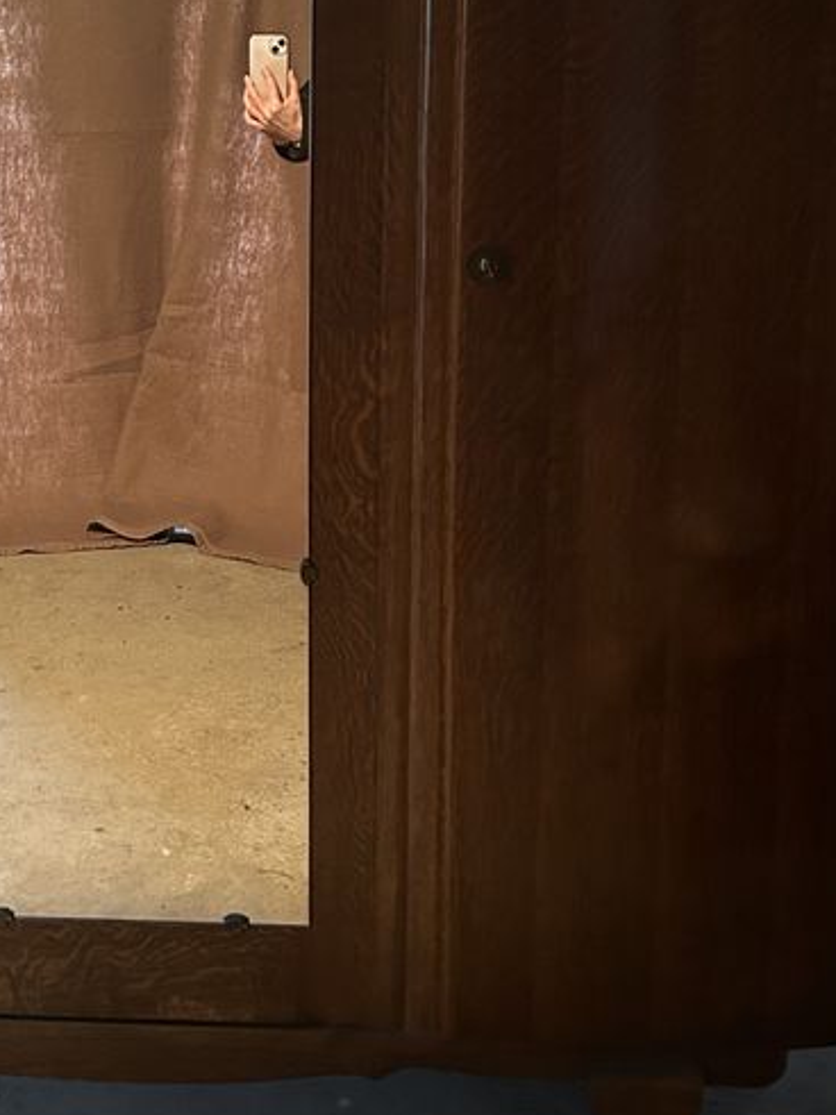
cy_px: 395
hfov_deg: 26.8
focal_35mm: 53
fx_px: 1707
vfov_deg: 35.9
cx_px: 116
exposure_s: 1/25
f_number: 1.5
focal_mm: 5.7
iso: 640
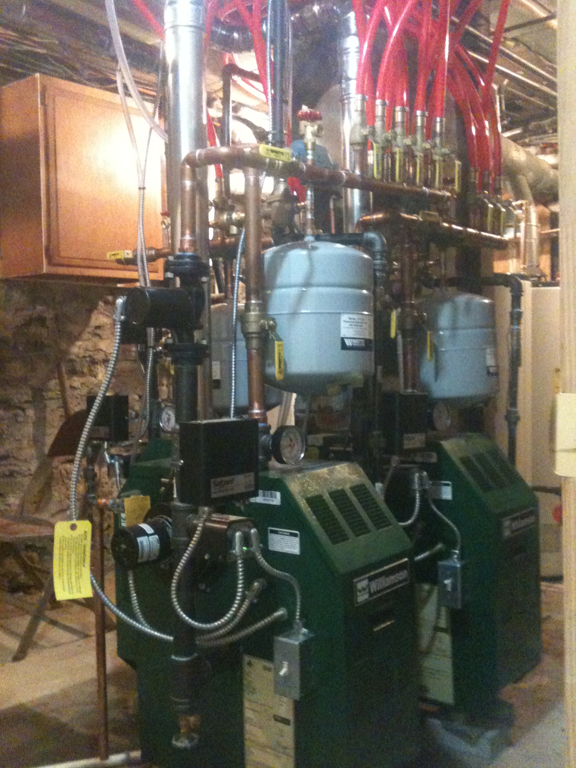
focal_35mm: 35
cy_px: 384
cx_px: 288
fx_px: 777
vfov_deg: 52.6
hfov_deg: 40.7
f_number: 2.8
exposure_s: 1/10
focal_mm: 3.85
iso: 800
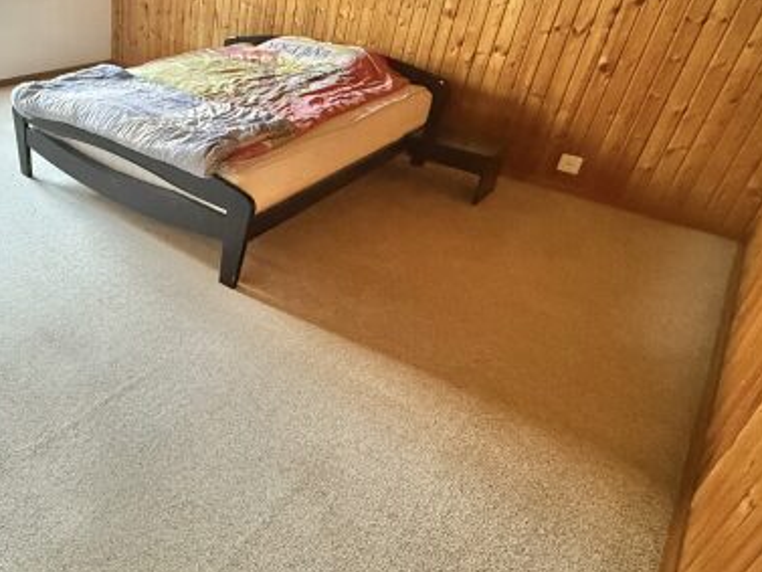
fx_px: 573
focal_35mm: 26
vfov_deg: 52.5
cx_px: 137
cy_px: 215
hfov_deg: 61.0
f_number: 2.2
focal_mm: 2.22
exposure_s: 1/50
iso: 800
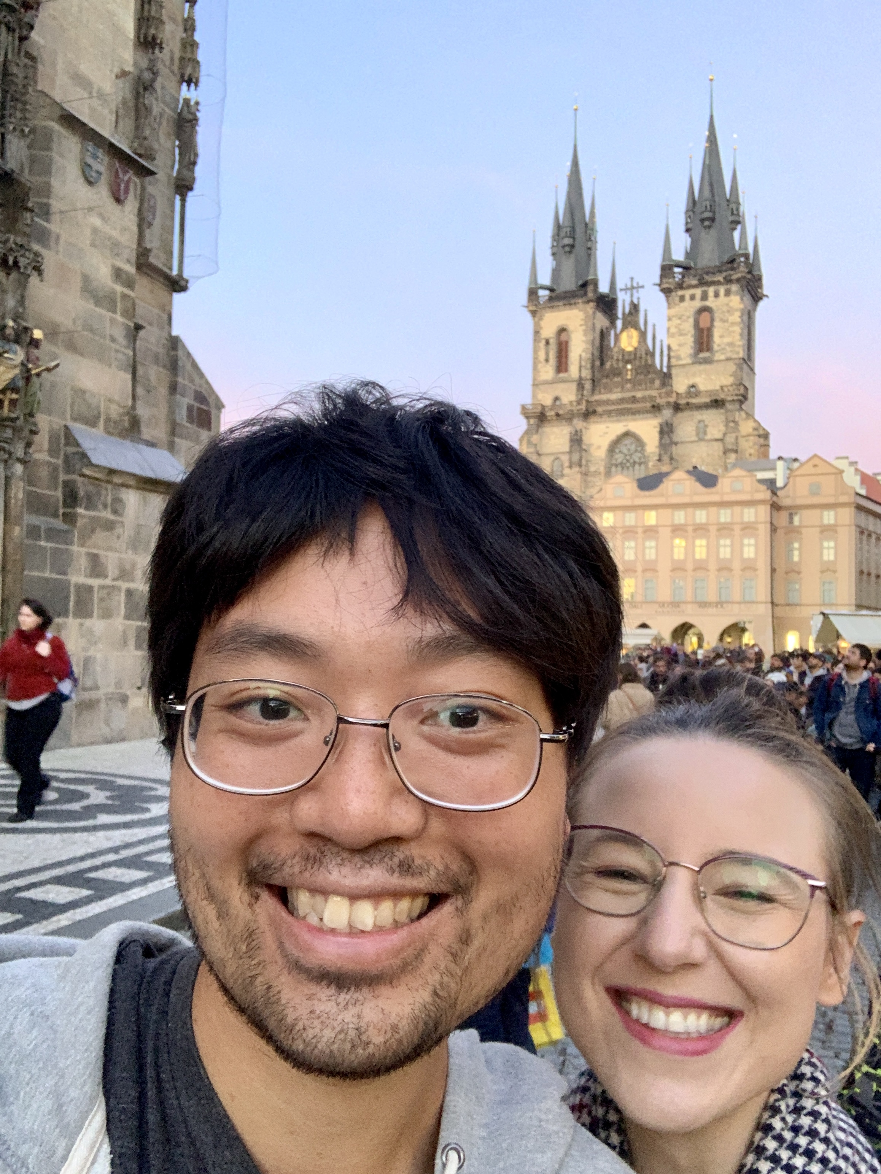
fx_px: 1086
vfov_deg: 56.8
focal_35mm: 32
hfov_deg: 44.2
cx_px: 440
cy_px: 587
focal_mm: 2.87
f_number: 2.2
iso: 400
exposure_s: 1/25
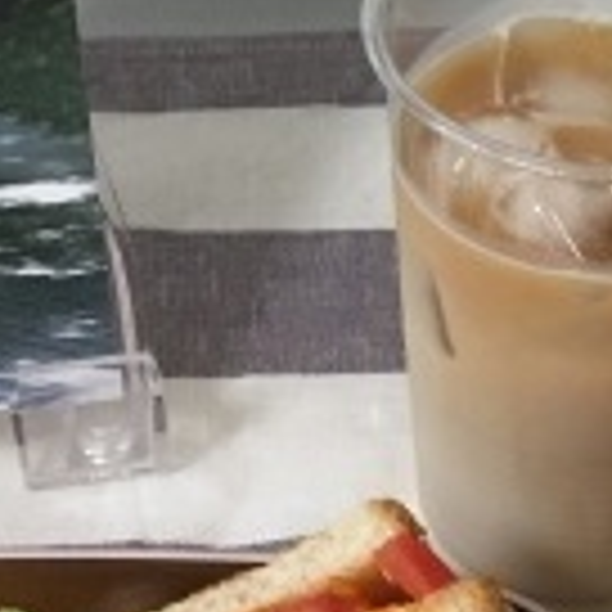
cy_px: 216
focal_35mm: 113
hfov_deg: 15.3
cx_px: 130
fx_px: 2260
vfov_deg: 15.4
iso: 100
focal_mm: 4.15
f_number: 2.2
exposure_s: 1/30
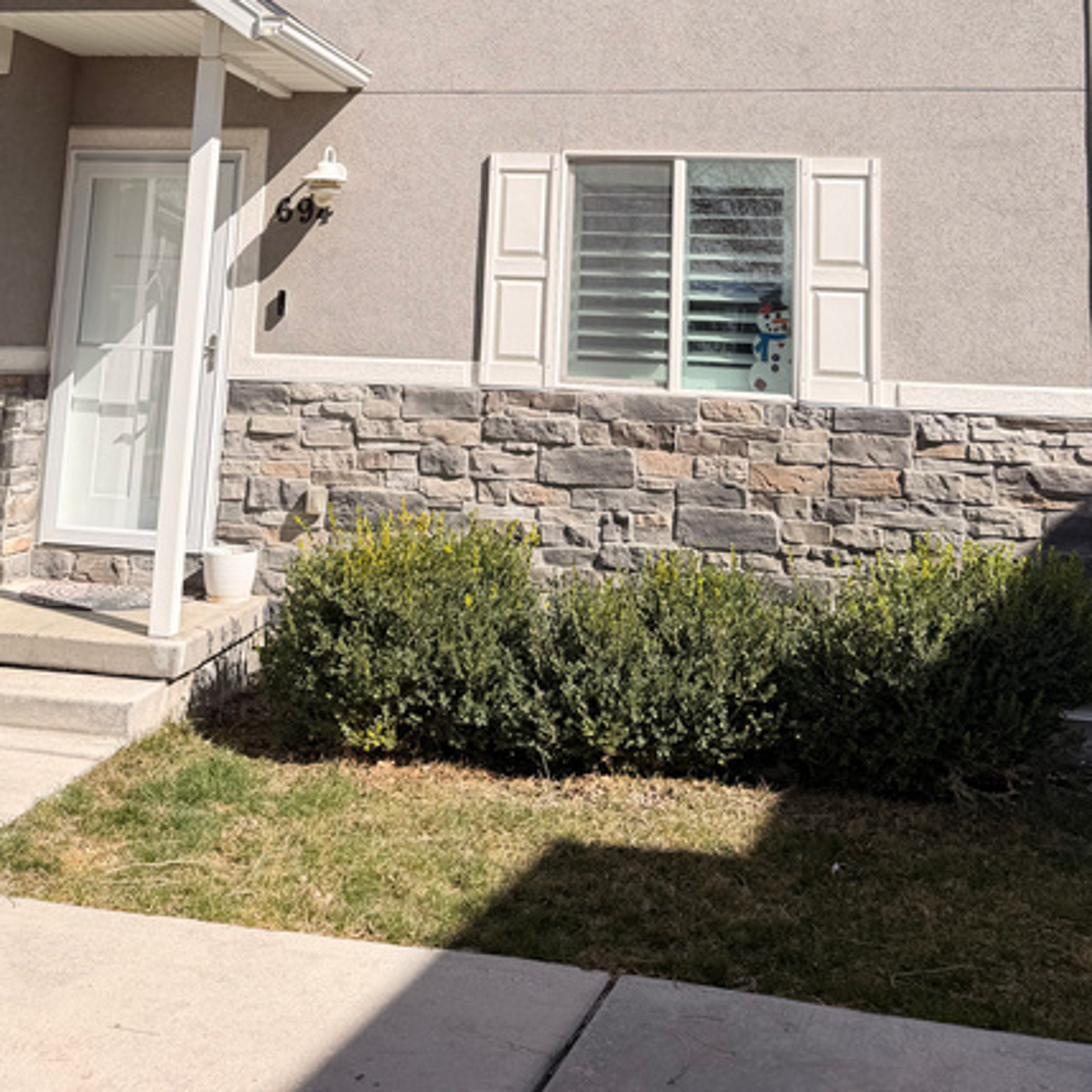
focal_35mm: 38
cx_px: 529
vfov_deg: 40.9
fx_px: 1356
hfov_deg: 43.9
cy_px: 135
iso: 80
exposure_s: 1/3279
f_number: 1.78
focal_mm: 6.76
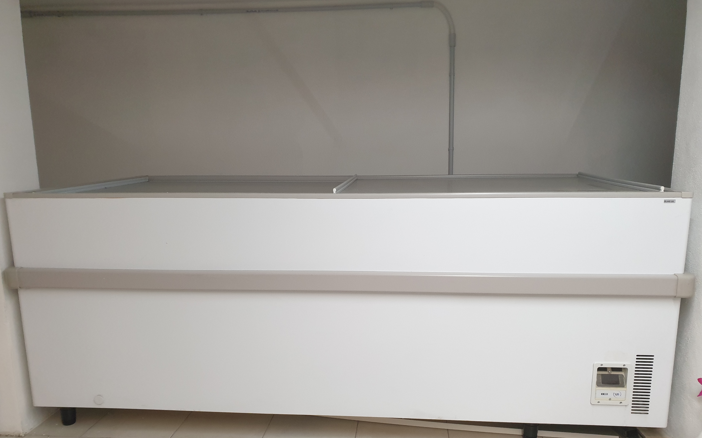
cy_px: 255
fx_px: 536
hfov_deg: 66.5
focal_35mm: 28
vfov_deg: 44.4
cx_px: 352
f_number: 2.4
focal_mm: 4.3
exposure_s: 1/50
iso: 250
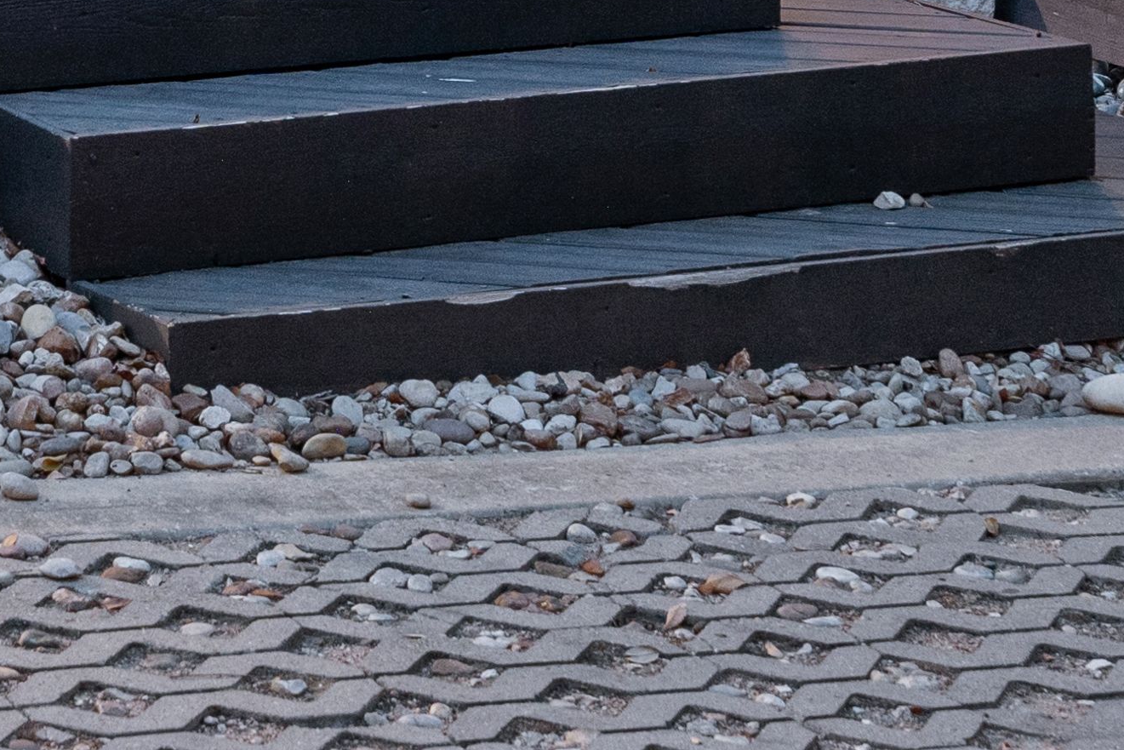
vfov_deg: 8.1
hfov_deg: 12.7
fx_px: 4965
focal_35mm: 159
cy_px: -856
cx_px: -66
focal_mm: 35
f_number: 7.1
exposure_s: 3.2
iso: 1000
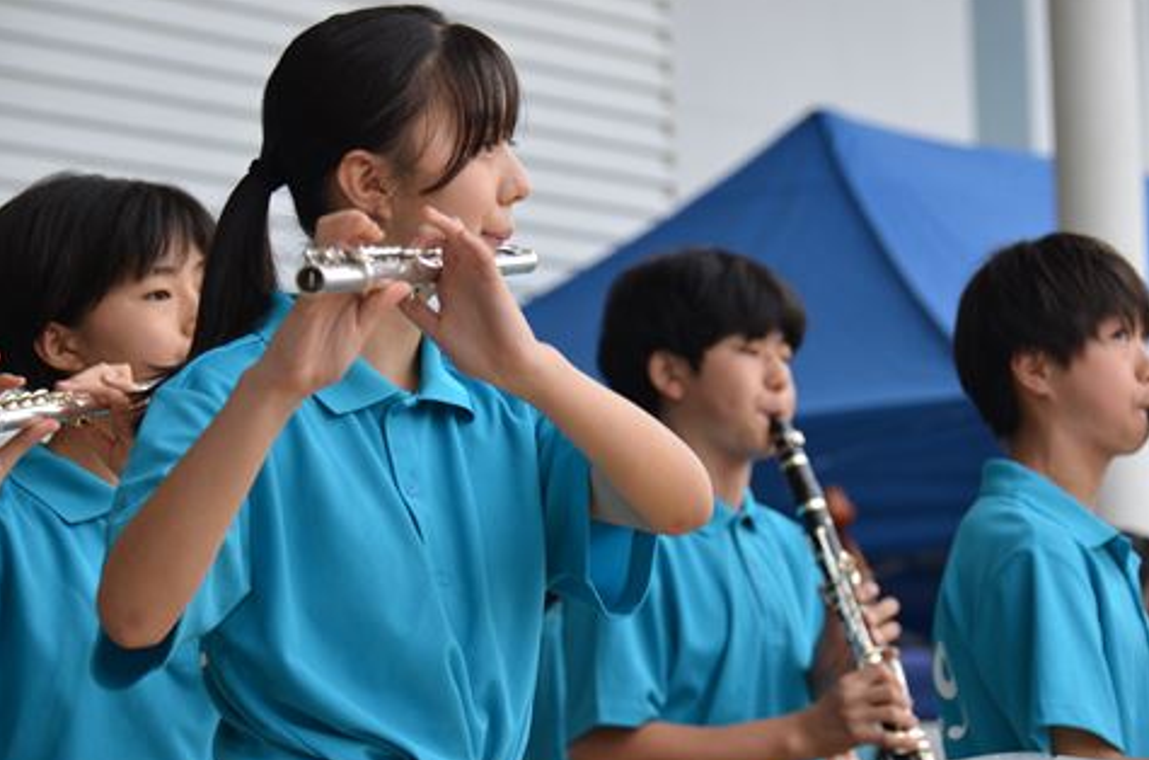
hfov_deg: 11.6
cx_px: 559
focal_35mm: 177
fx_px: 5634
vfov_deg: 7.7
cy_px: 384
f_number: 5.6
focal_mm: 112
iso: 500
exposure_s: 1/60
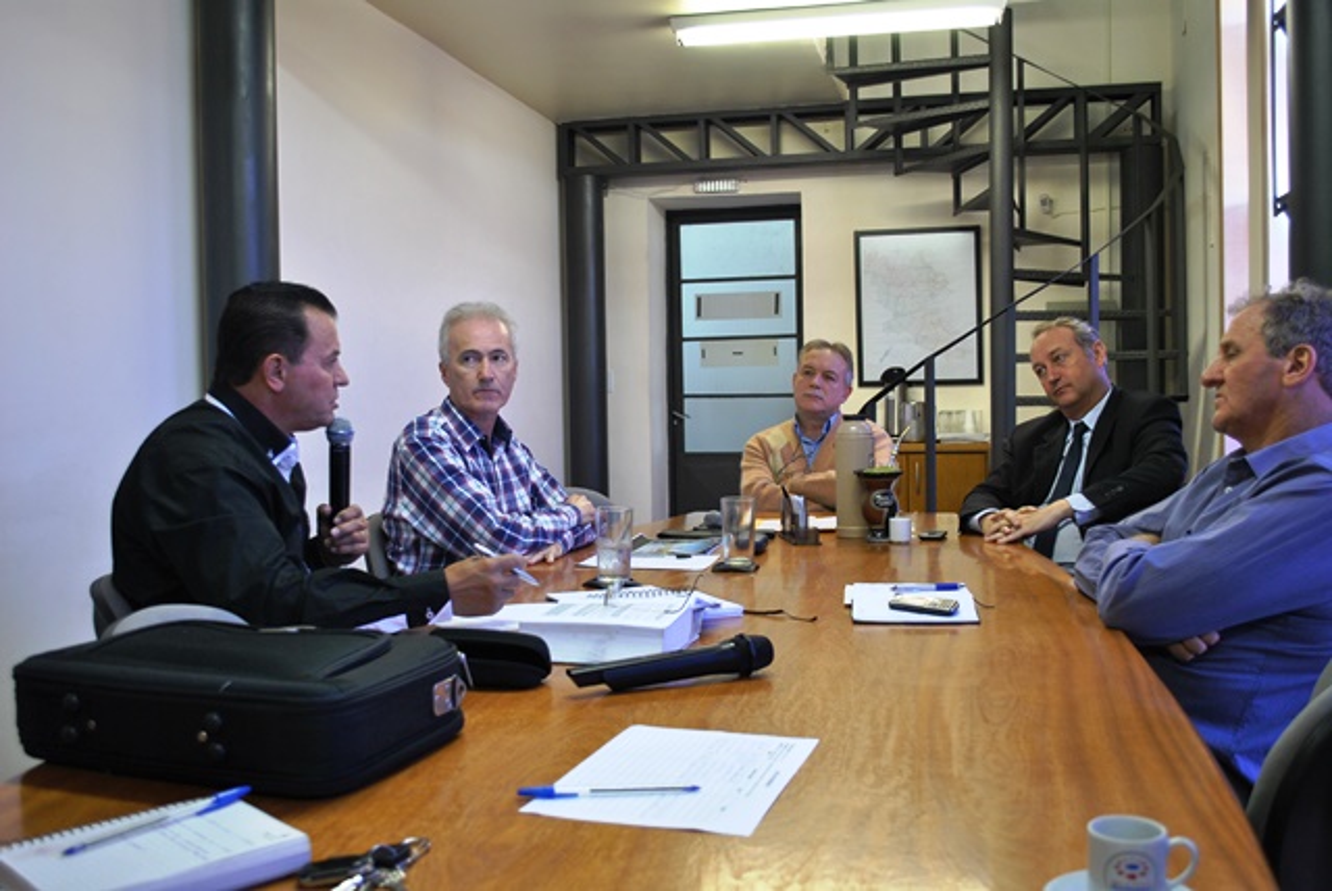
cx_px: 666
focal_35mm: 33
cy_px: 446
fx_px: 1222
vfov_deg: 40.0
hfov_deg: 57.2
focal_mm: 22
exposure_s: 1/30
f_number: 4
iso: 280
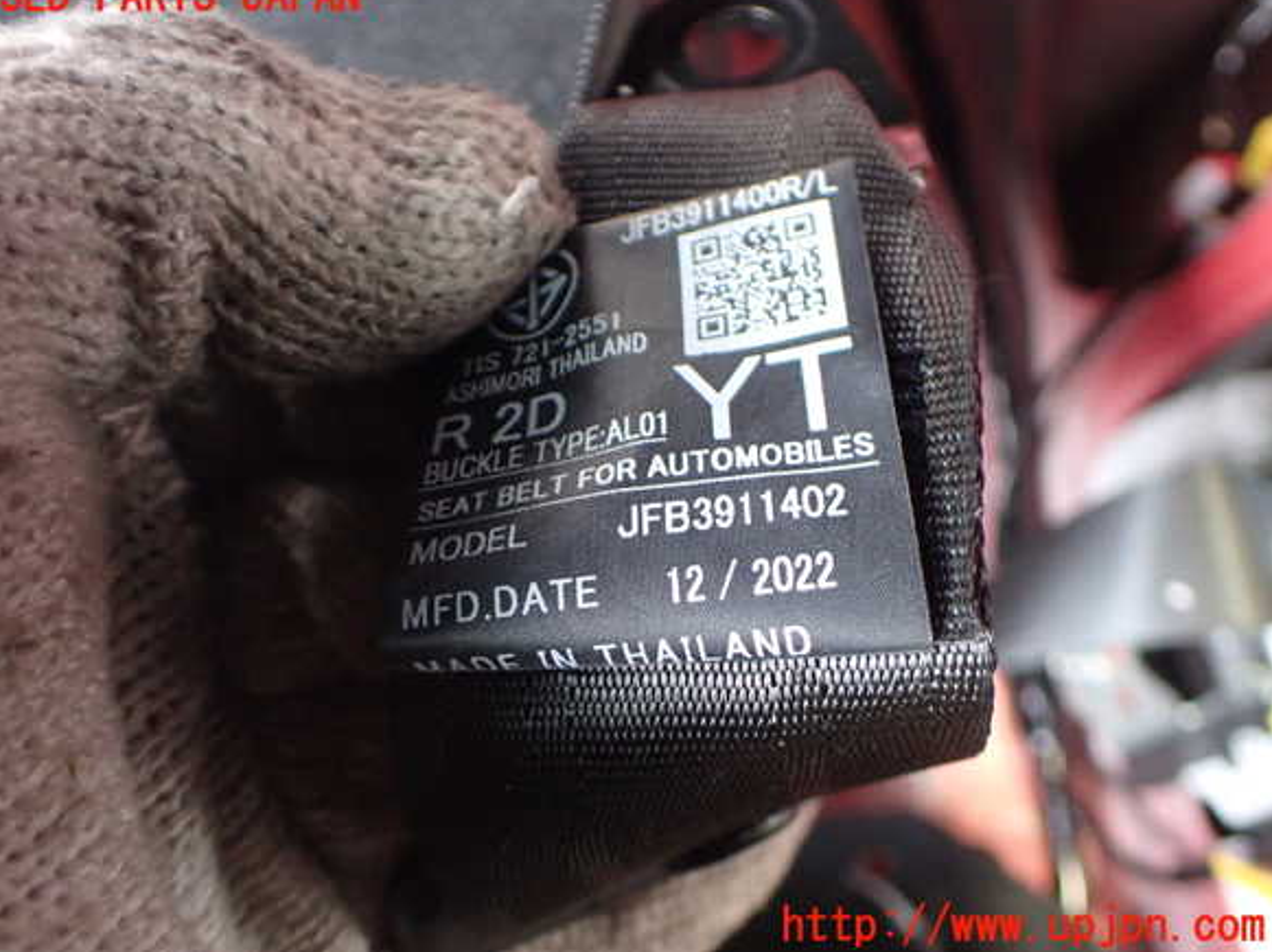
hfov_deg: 58.4
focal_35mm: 31
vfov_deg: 45.4
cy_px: 462
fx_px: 1138
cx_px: 620
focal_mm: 5.4
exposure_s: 1/30
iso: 800
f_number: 2.3
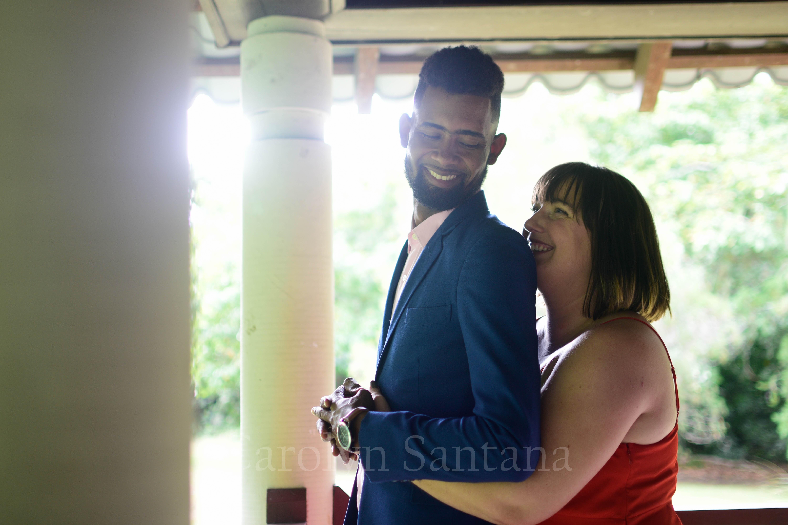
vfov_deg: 25.8
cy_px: 262
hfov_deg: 37.9
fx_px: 1149
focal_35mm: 52
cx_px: 394
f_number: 1.8
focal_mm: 35
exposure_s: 1/125
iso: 200
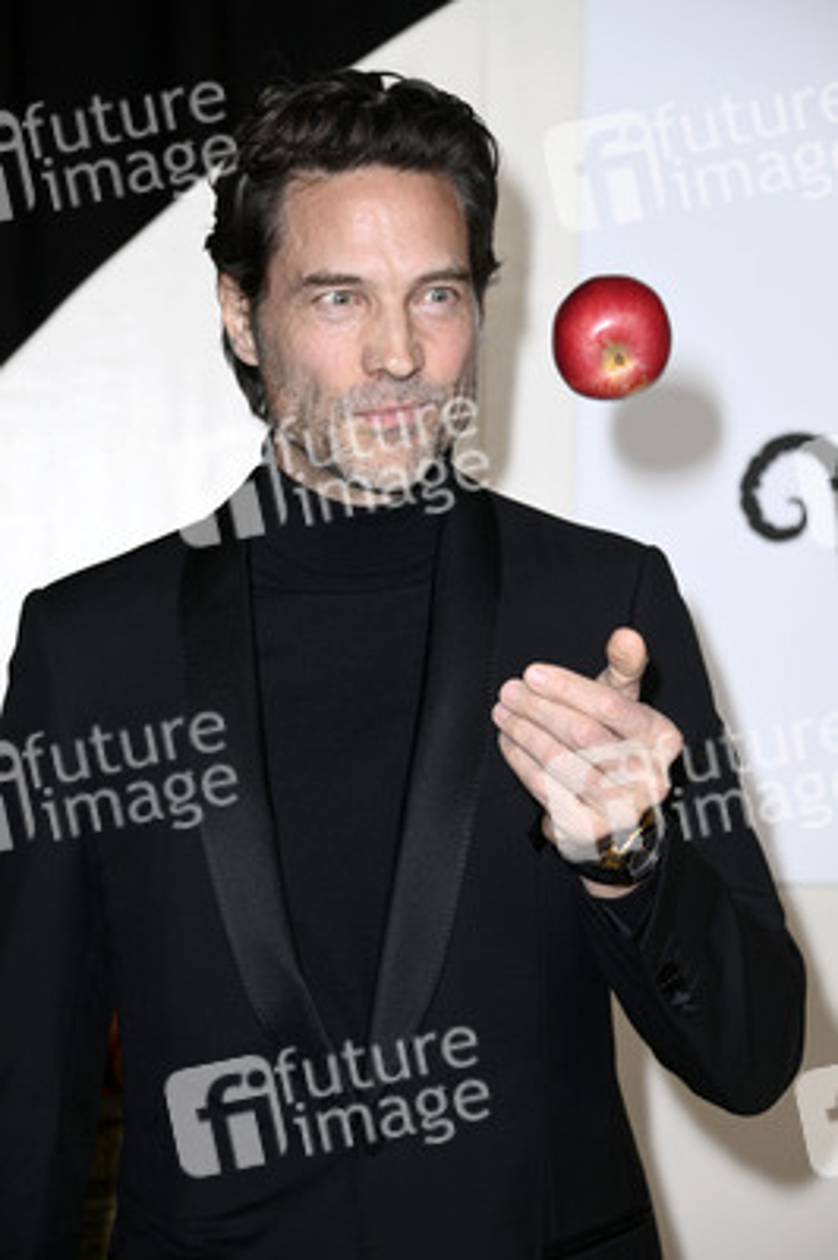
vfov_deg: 19.5
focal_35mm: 105
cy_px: 630
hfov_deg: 13.0
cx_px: 419
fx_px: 3672
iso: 500
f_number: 5.3
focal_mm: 105
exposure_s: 1/250
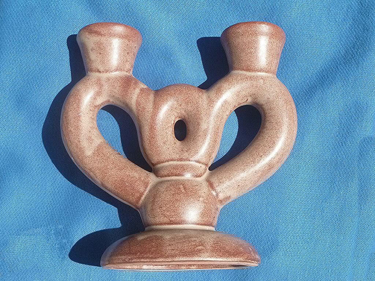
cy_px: 140
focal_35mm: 54
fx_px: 585
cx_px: 188
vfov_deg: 27.0
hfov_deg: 35.5
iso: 200
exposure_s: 1/200
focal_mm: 9.6
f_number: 13
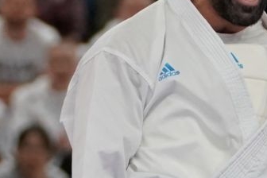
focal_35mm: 890
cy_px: 153
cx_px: 114
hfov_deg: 2.3
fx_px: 6600
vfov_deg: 1.5
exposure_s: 1/1000
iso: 1600
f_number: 2.8
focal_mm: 111
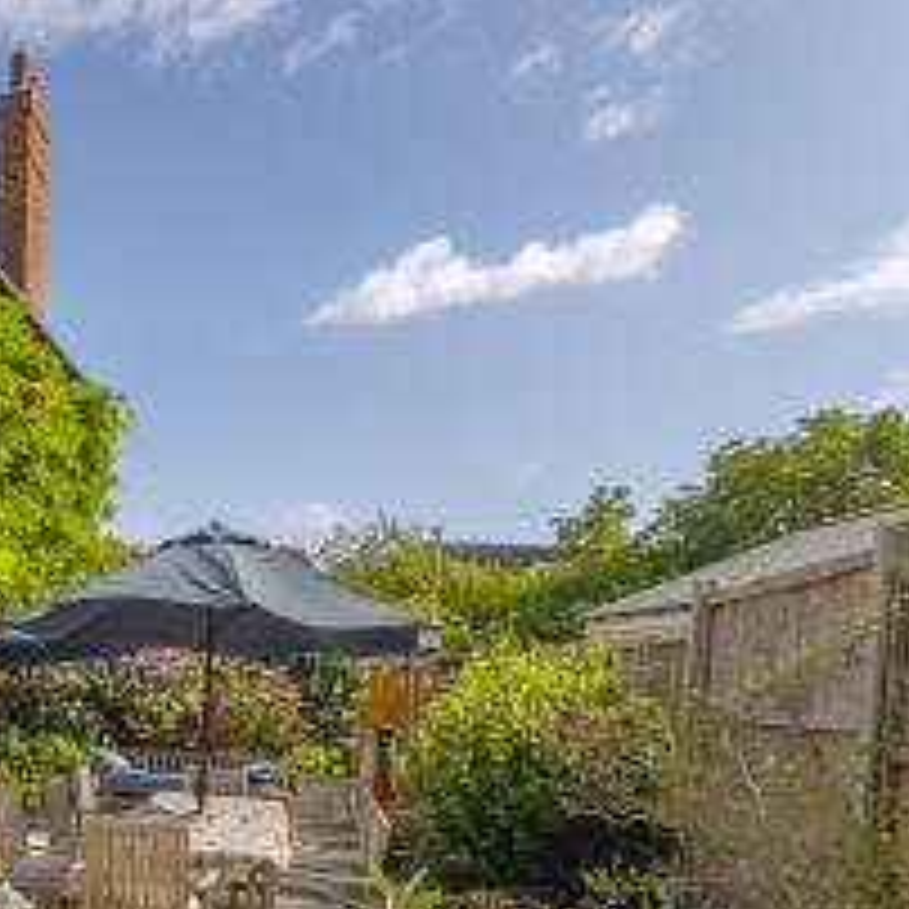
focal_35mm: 30
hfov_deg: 43.3
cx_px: -68
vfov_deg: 51.2
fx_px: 891
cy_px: 709
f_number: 5.6
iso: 500
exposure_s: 1/1500
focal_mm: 10
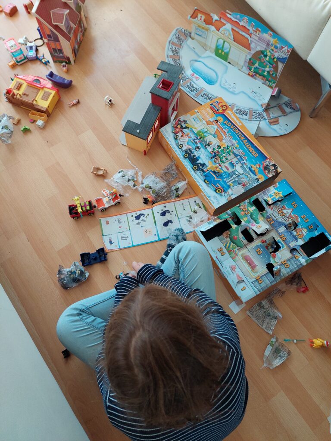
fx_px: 319
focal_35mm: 25
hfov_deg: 54.9
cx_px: 166
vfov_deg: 69.4
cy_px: 220
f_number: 1.8
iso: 200
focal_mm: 5.23
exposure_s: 1/100
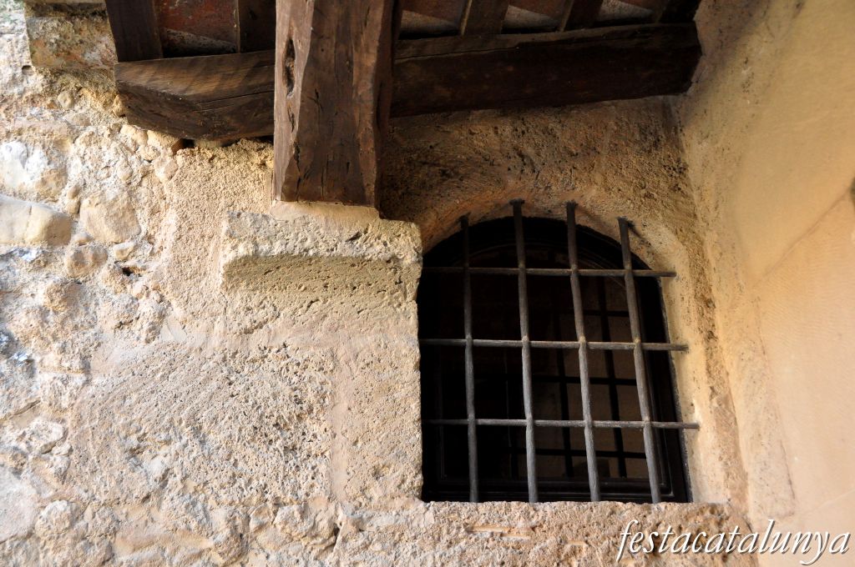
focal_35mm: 42
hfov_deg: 46.5
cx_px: 428
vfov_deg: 31.8
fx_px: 996
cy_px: 284
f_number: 5
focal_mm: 28
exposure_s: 1/125
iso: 1600
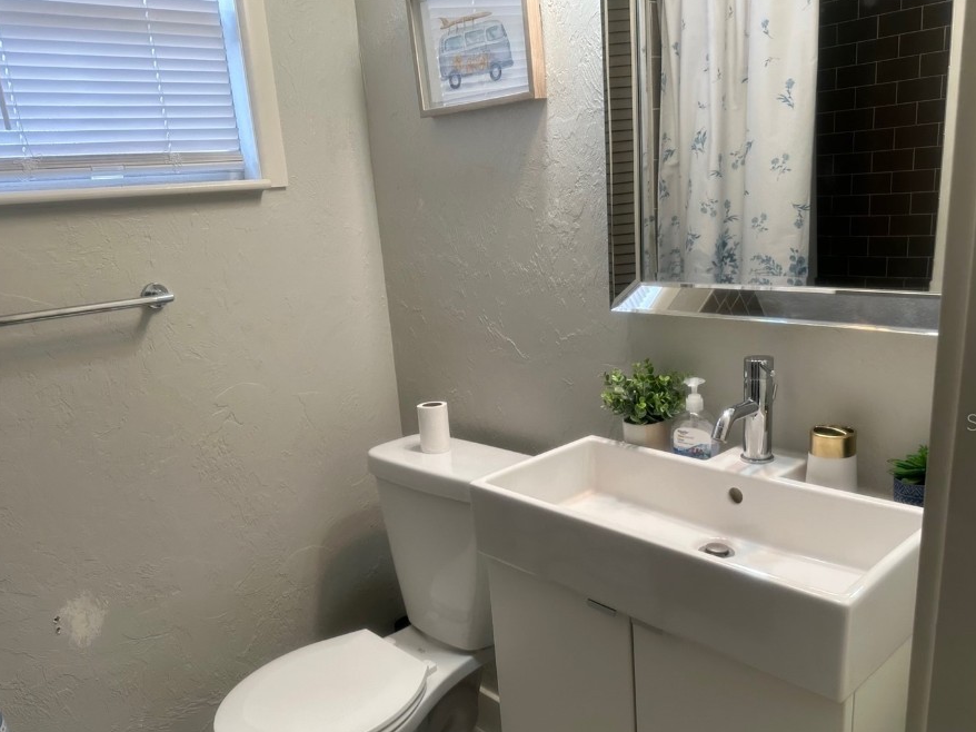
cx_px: 502
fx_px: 789
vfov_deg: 49.5
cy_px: 422
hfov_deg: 63.4
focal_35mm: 28
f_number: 1.78
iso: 100
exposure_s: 1/120
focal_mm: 6.86
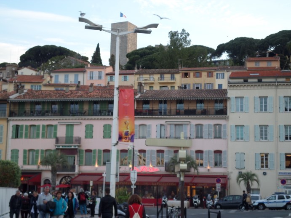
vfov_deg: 21.9
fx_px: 563
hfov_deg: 29.0
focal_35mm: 67
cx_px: 146
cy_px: 109
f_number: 4.1
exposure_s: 1/90
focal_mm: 12
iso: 80
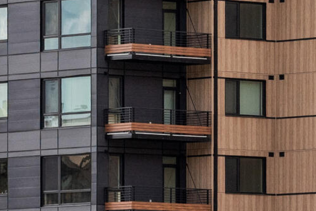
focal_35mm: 506
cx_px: 194
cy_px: -106
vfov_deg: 2.7
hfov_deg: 4.1
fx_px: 4441
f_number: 7.1
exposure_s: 1/800
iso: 400
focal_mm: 85
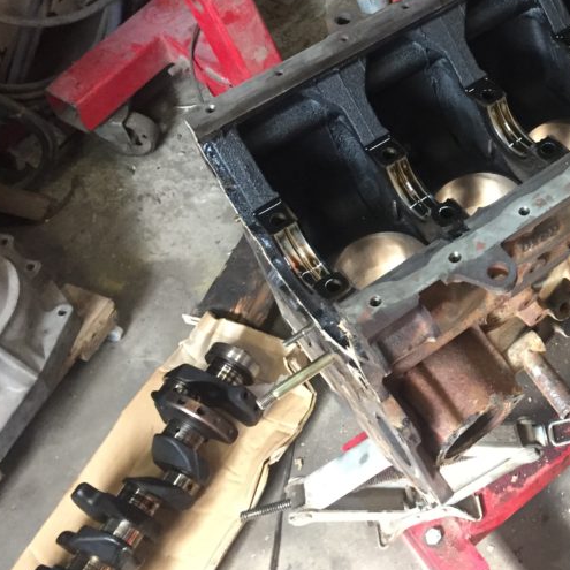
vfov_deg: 31.8
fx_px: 987
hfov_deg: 29.9
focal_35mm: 53
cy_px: 170
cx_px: 578
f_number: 2.2
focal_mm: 4.15
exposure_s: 1/30
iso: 160
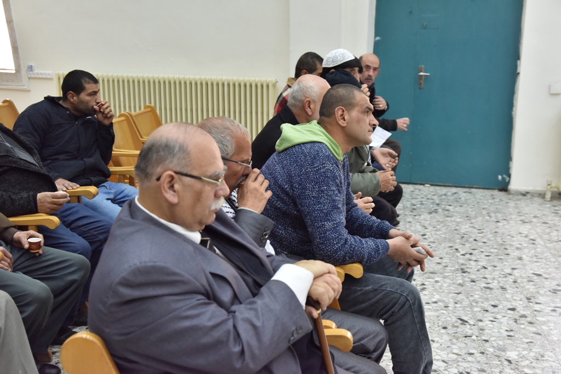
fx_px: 748
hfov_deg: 41.1
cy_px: 187
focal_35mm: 48
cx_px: 280
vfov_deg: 28.1
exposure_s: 1/160
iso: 2500
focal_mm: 48
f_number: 6.3
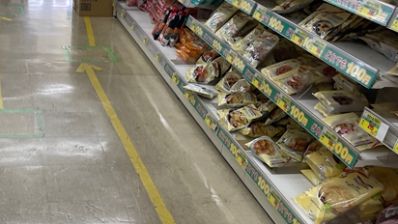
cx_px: 123
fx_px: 581
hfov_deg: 37.3
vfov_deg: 21.8
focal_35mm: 55
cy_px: 74
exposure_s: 1/120
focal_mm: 4.2
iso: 50
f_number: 1.6
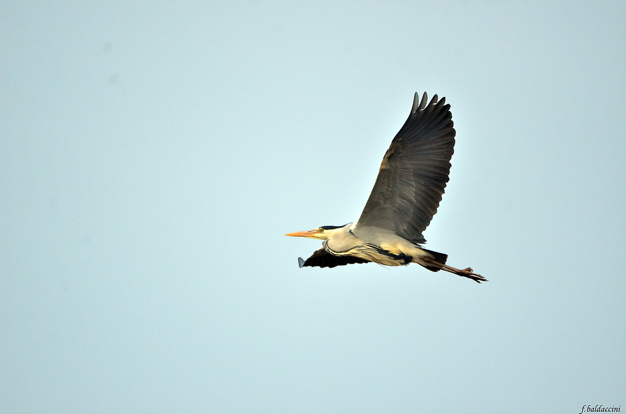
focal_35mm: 750
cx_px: 313
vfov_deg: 1.8
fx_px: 13011
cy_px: 207
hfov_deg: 2.8
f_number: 6.3
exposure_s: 1/1250
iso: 2000
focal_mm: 500
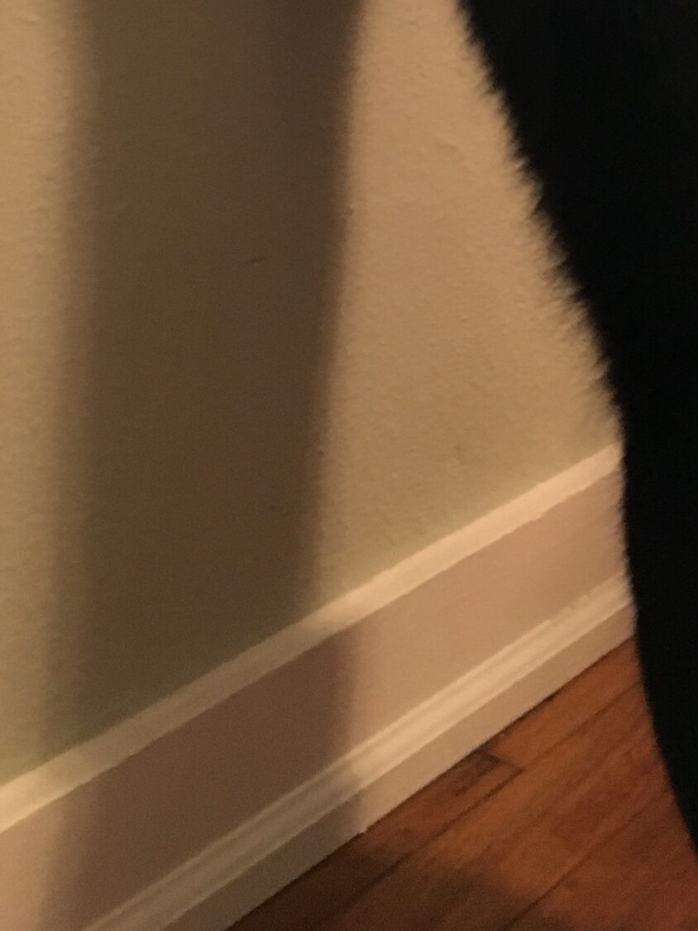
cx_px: 556
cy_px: -77
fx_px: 1774
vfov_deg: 27.1
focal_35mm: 66
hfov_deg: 22.0
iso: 200
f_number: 2.2
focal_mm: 4.15
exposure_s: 1/15
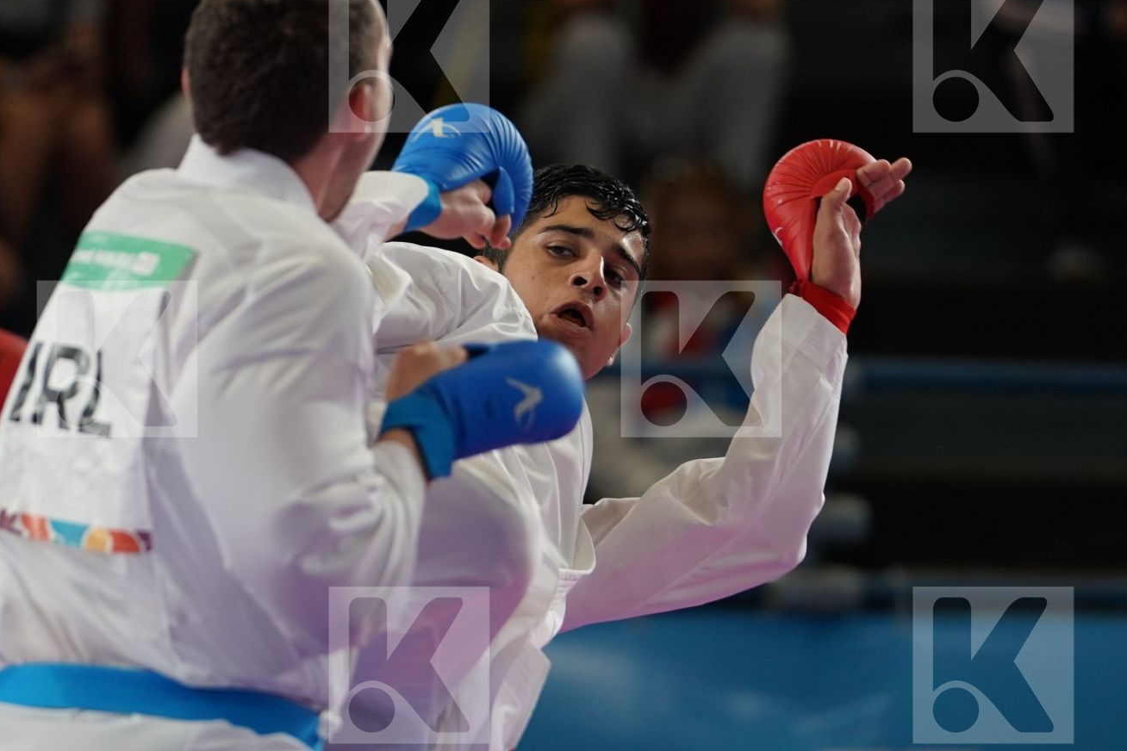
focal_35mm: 413
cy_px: 359
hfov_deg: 5.0
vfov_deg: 3.3
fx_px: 12928
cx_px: 409
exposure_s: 1/1000
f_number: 2.8
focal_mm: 200
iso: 1000
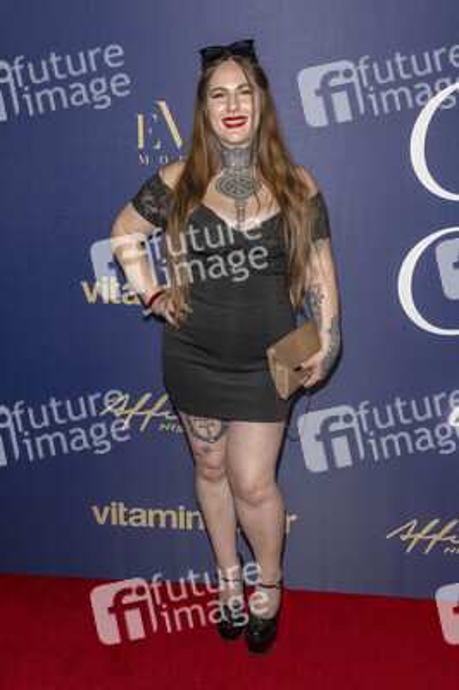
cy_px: 345
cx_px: 230
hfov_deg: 48.7
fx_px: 508
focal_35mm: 26
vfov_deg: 68.4
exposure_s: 1/200
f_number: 5
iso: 800
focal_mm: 26.5
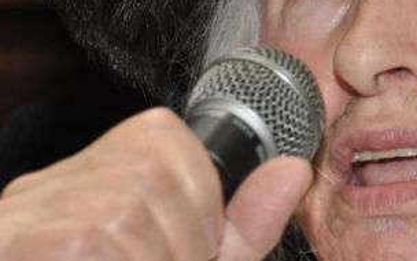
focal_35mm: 386
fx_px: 4383
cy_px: 89
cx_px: 472
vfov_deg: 3.4
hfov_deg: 5.4
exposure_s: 1/125
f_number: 5.6
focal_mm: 75
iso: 400
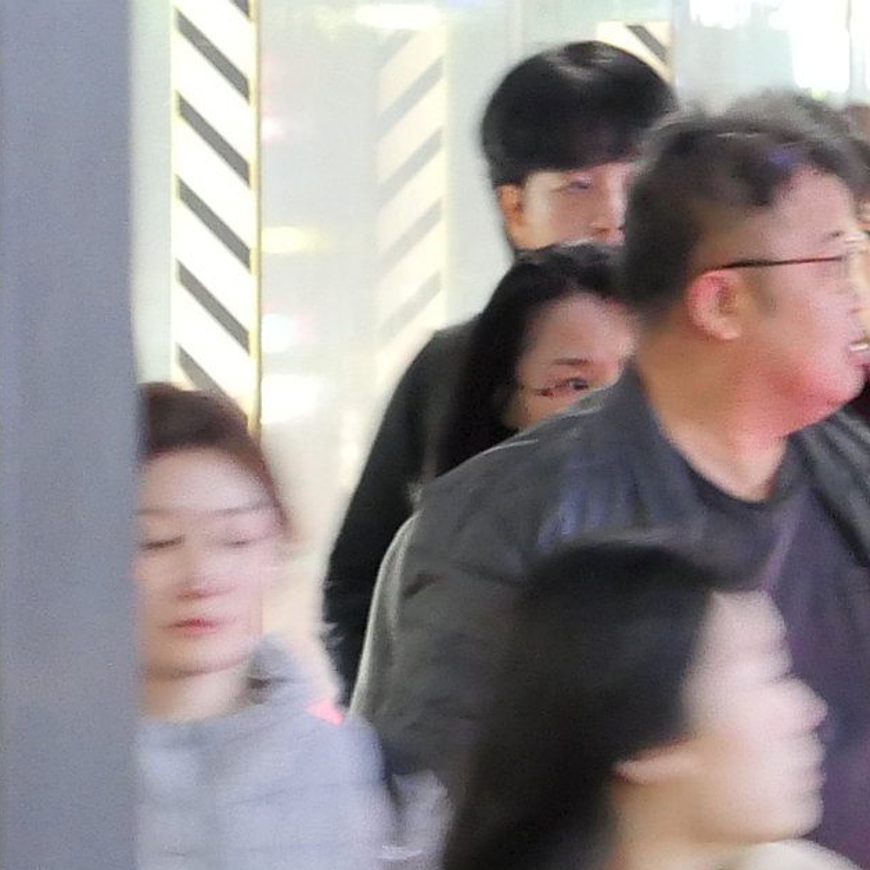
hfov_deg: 4.3
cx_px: 1347
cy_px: 435
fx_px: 11544
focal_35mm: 406
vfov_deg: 4.3
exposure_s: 1/13
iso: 1600
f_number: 2.8
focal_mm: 34
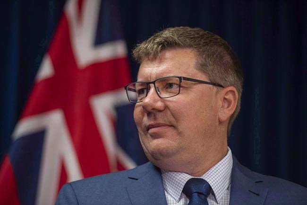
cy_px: 102
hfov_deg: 10.3
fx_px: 1705
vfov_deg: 6.9
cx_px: 154
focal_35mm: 200
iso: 1600
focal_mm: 200
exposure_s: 1/500
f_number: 2.8
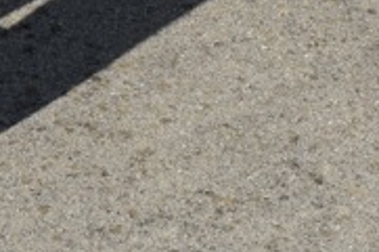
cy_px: -413
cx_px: -124
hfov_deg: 5.9
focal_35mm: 349
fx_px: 3668
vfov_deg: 3.8
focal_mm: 42
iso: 200
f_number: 11
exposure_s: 1/500
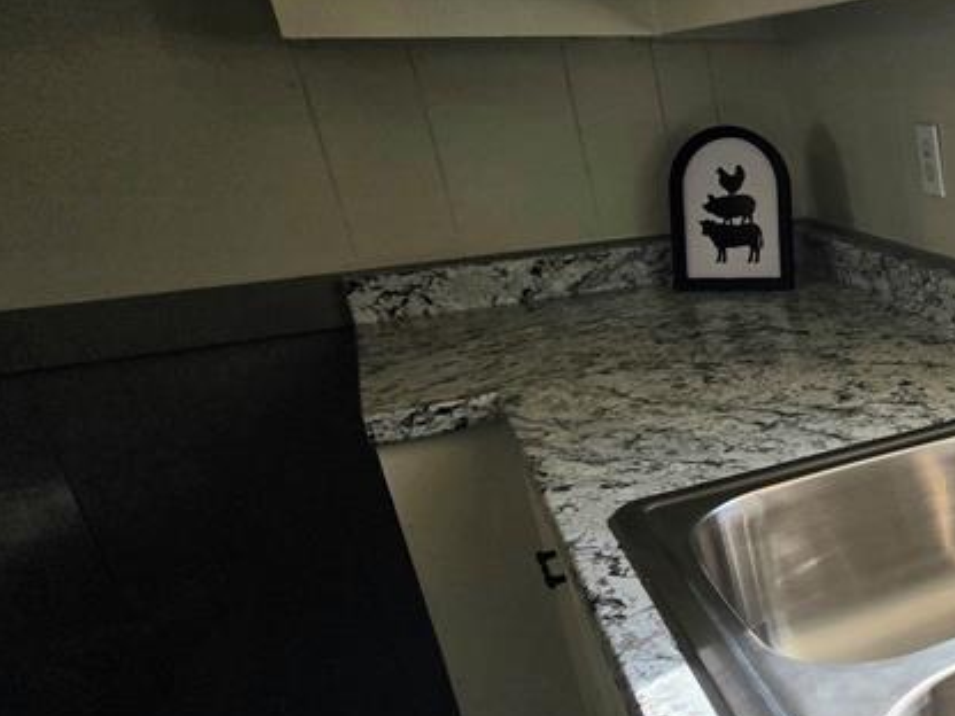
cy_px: 418
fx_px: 883
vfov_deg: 44.0
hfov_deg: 40.8
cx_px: 1129
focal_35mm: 32
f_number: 1.9
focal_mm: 2.2
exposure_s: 1/588
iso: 40
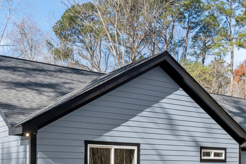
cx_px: 146
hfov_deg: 38.1
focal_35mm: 52
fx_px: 355
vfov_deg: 25.6
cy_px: 127
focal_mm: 26
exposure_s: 1/1000
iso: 400
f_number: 6.3
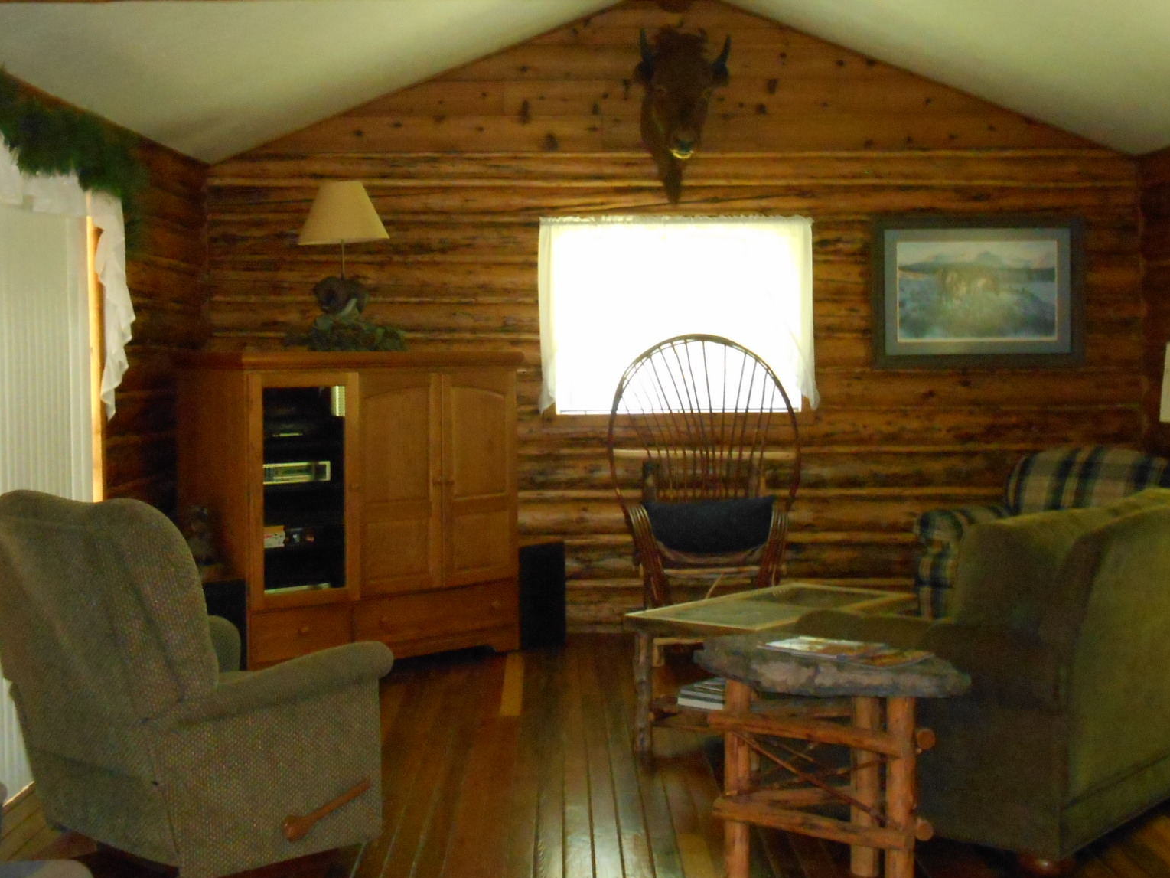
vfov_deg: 28.0
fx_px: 1758
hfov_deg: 36.8
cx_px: 575
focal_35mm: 52
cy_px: 370
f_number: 3.7
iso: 800
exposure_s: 1/8
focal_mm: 6.3
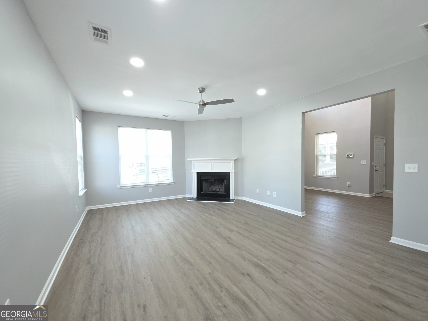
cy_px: 160
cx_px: 214
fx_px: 161
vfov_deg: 89.9
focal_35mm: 13
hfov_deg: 106.2
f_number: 1.9
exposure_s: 1/60.2
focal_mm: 2.2
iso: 160
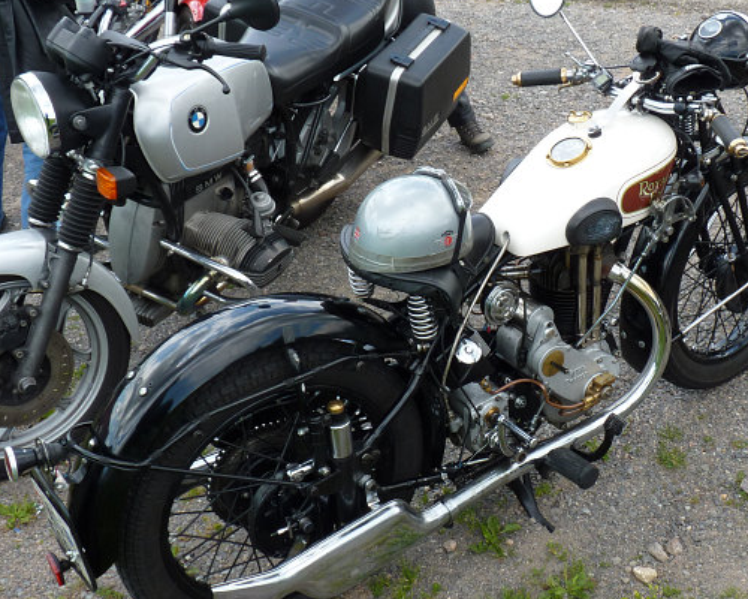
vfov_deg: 30.2
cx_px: 510
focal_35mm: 50
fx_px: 1107
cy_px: 285
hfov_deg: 36.9
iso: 80
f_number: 4
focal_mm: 5.6
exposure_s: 1/125
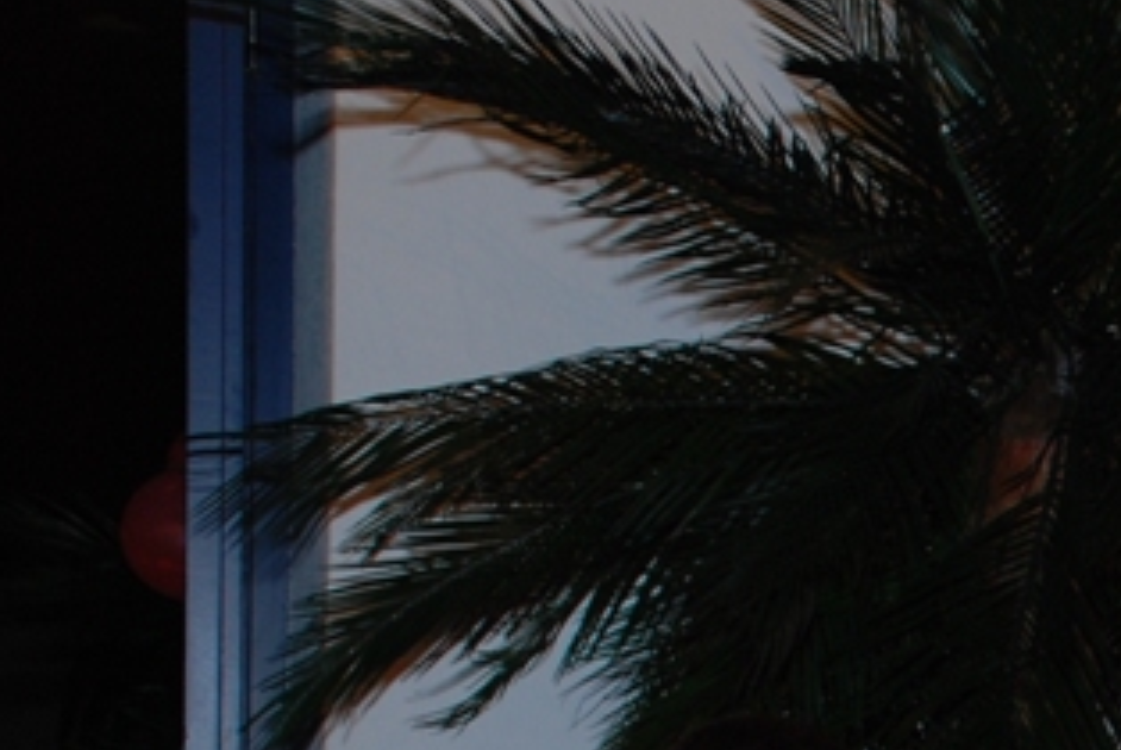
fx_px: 3958
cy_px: 995
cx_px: 1685
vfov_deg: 10.6
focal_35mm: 127
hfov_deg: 14.9
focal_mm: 26
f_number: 4
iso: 200
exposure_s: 1/60
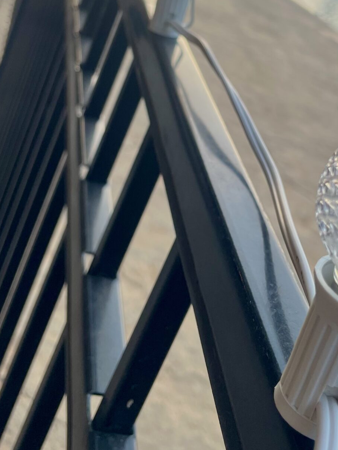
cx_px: 194
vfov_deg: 34.0
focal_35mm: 55
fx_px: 716
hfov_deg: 26.5
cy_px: 96
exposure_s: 1/121
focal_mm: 4.2
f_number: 1.6
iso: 32
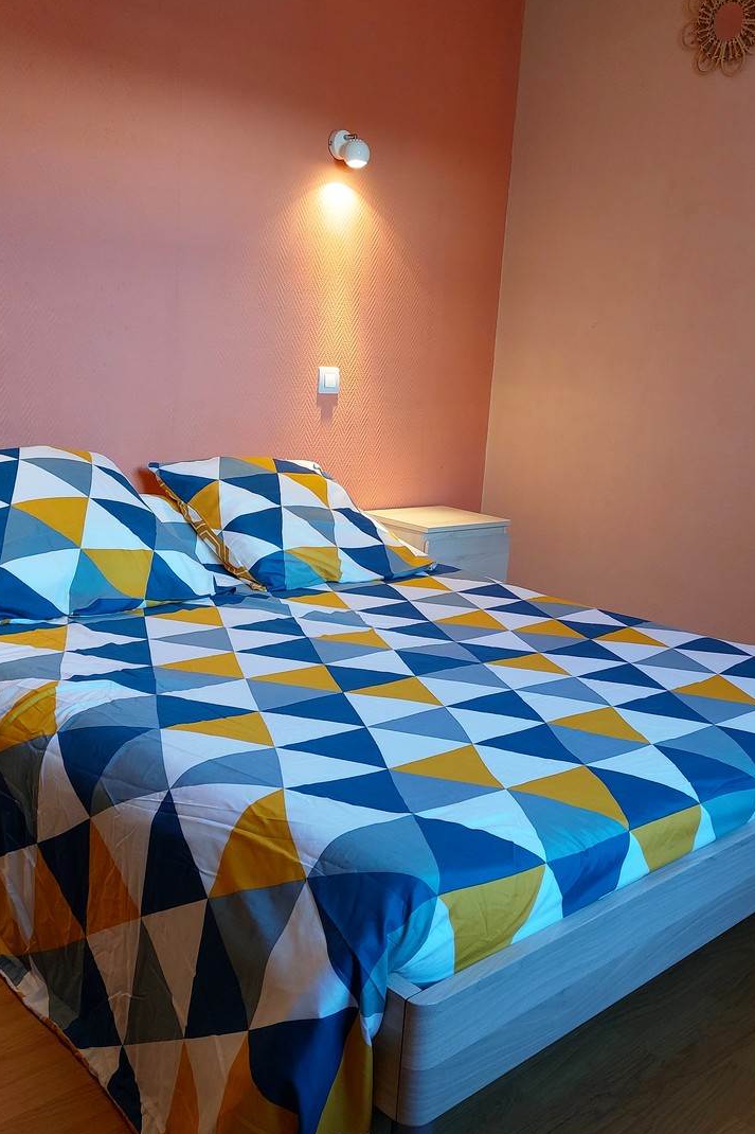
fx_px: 1101
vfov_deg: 54.4
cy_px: 566
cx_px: 445
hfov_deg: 37.7
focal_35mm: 35
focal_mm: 5.23
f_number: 1.8
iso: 200
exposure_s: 1/50
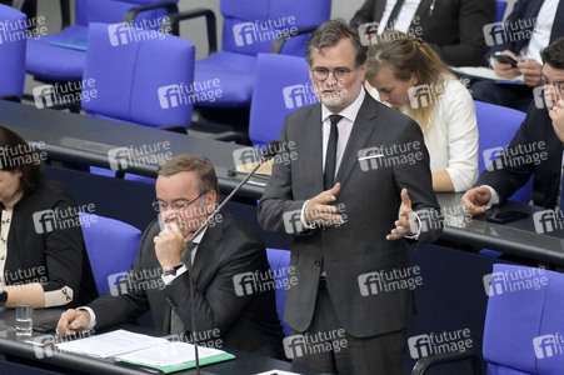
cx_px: 282
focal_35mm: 460
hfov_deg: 4.5
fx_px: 7201
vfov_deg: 3.0
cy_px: 188
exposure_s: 1/400
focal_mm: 460
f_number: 6.3
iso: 10000
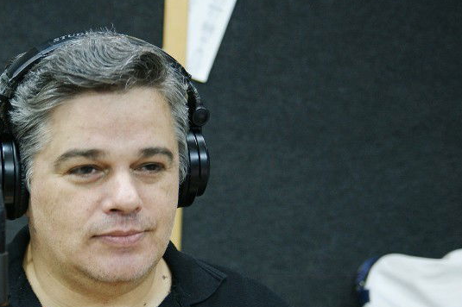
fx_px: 1295
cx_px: 90
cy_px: 234
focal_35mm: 101
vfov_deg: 13.5
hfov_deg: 20.0
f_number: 2.8
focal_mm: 40
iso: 400
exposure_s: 1/20
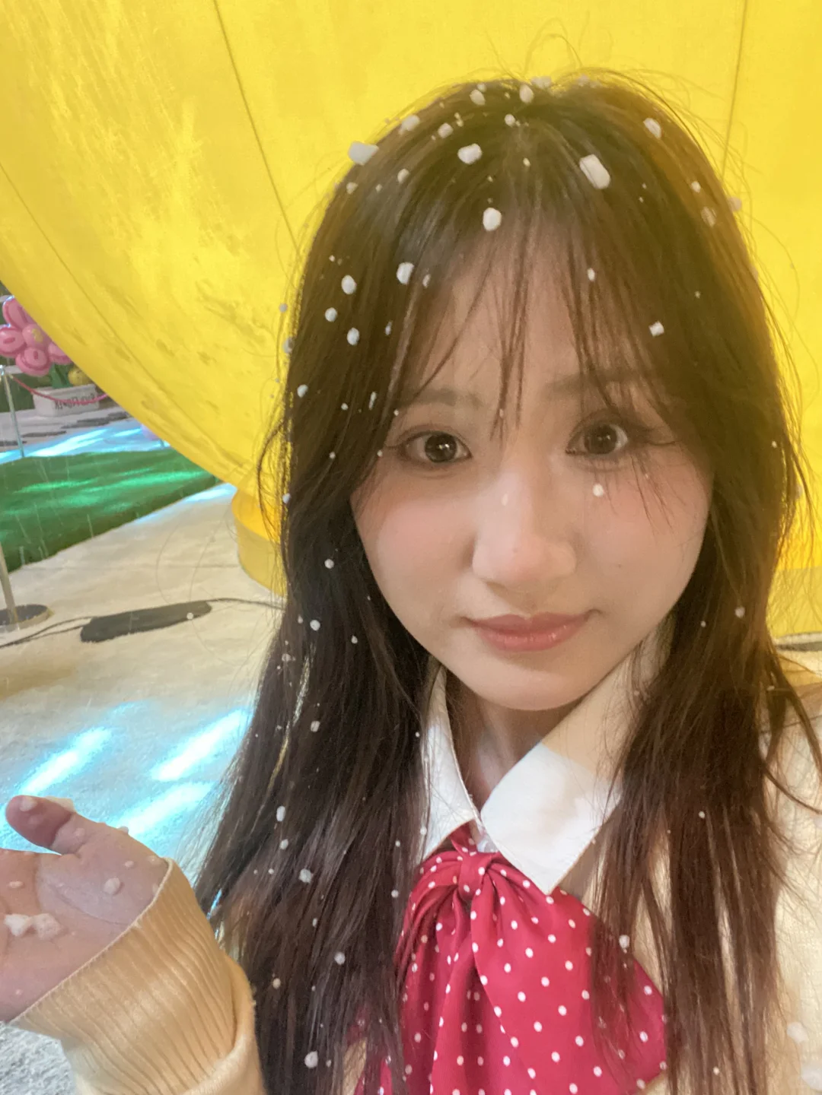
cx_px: 411
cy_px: 548
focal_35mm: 30
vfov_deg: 60.0
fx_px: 950
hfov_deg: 46.8
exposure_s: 1/20
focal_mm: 2.71
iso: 800
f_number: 2.2
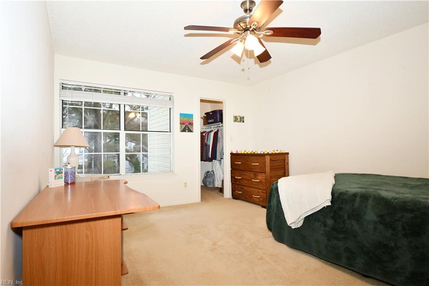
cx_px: 214
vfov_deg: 64.5
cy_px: 143
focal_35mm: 19
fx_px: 226
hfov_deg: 86.9
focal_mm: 13
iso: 1000
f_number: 7.1
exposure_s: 1/60
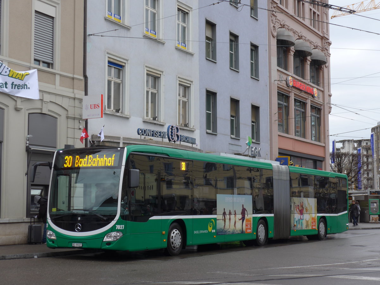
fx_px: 681
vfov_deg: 23.7
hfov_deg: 31.2
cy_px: 142
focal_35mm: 62
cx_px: 190
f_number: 3.7
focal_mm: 12.7
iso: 100
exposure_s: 1/80
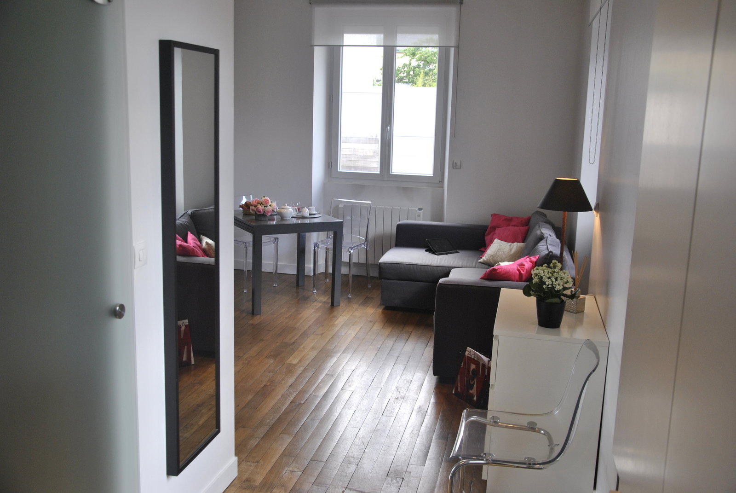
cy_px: 246
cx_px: 368
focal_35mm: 36
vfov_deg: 37.0
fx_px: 737
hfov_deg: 53.1
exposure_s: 1/80
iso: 200
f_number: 4.5
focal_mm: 24
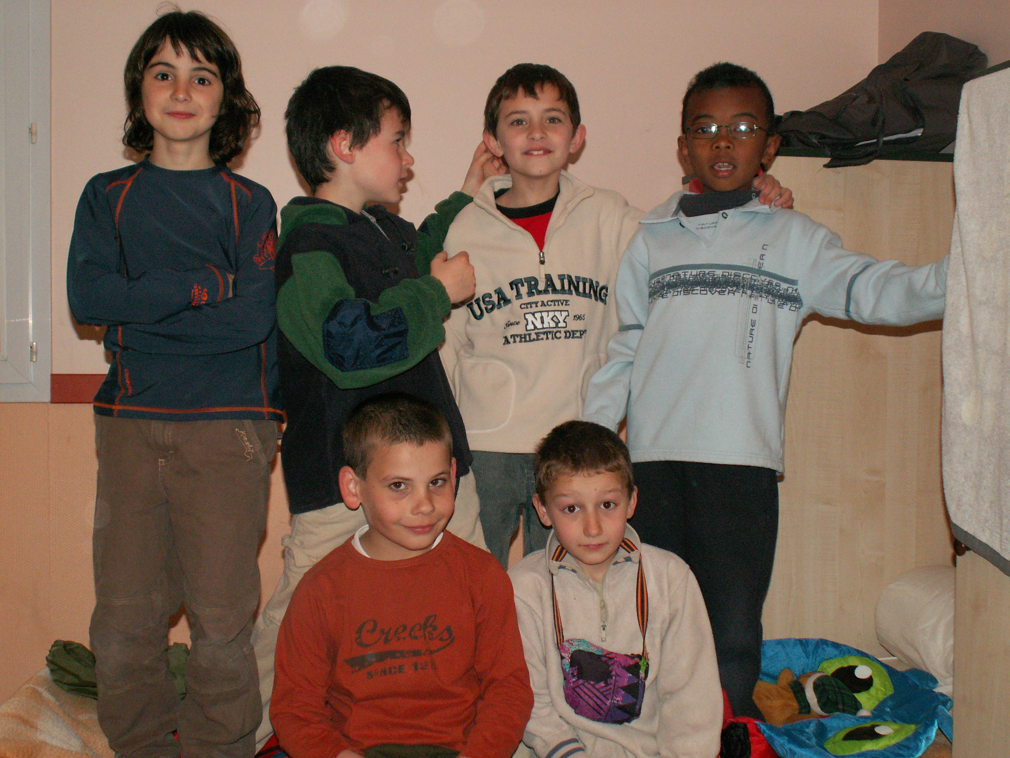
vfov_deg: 30.3
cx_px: 505
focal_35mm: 48
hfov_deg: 39.7
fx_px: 1401
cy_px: 379
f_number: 3.2
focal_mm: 8.03
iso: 160
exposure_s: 1/40
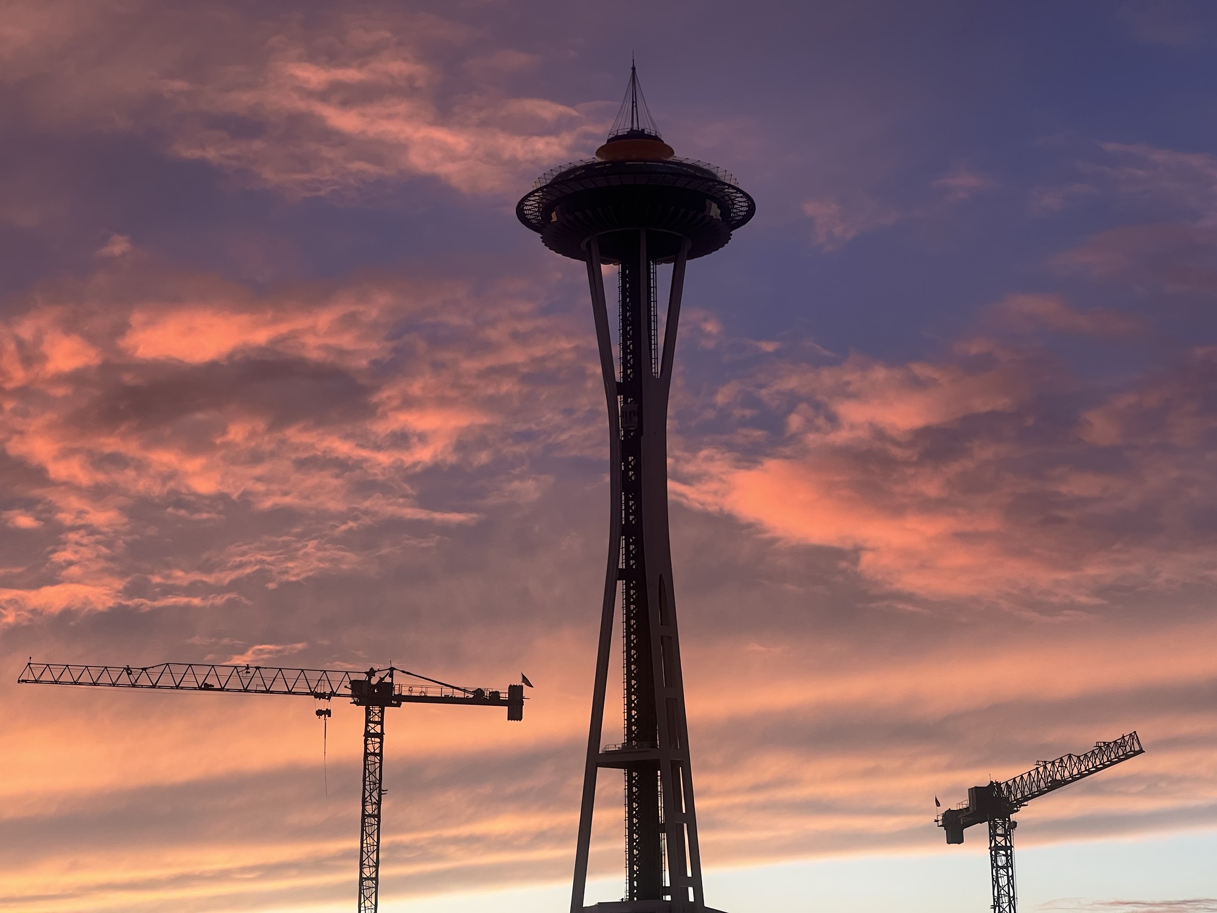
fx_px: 2707
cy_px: 456
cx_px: 608
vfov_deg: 19.1
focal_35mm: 77
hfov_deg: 25.3
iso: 100
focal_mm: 9
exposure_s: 1/99
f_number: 2.8
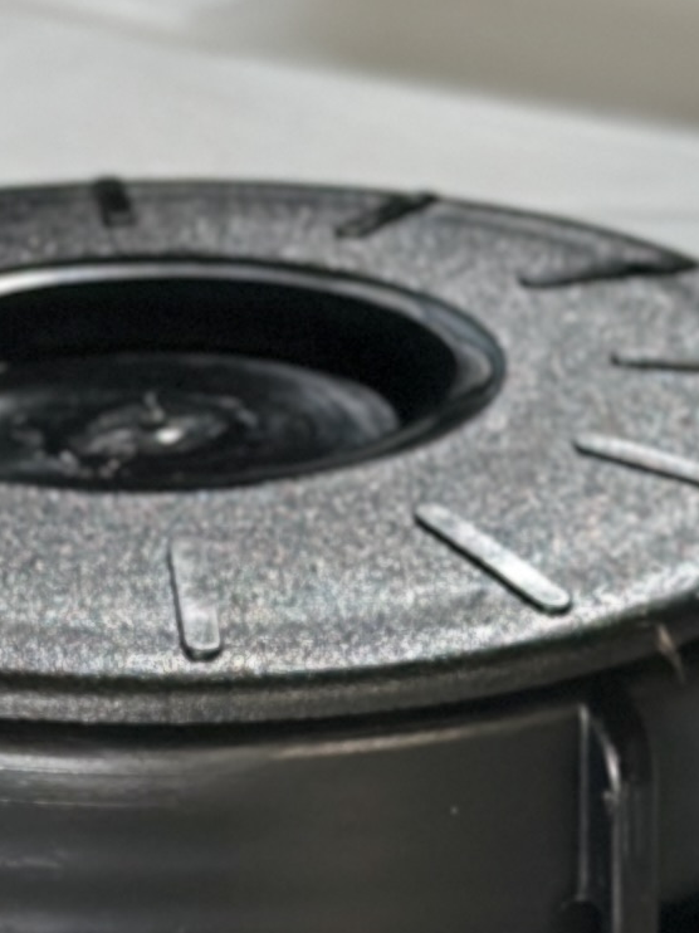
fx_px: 7031
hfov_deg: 5.7
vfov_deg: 7.5
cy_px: 1063
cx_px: 189
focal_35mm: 261
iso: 100
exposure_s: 1/50
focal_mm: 6.86
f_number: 1.78
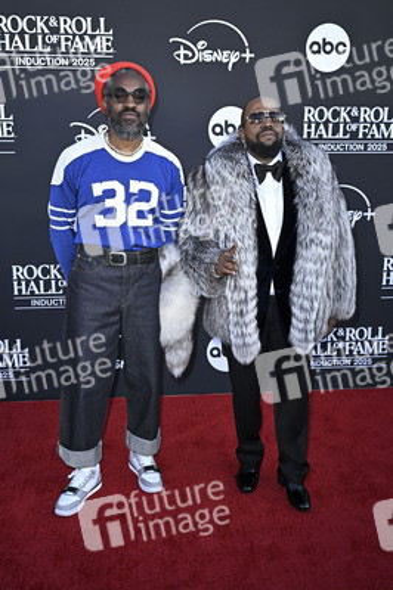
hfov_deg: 37.8
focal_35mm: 35
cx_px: 196
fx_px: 574
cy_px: 295
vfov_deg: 54.5
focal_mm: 35
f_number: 6.3
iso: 640
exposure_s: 1/320
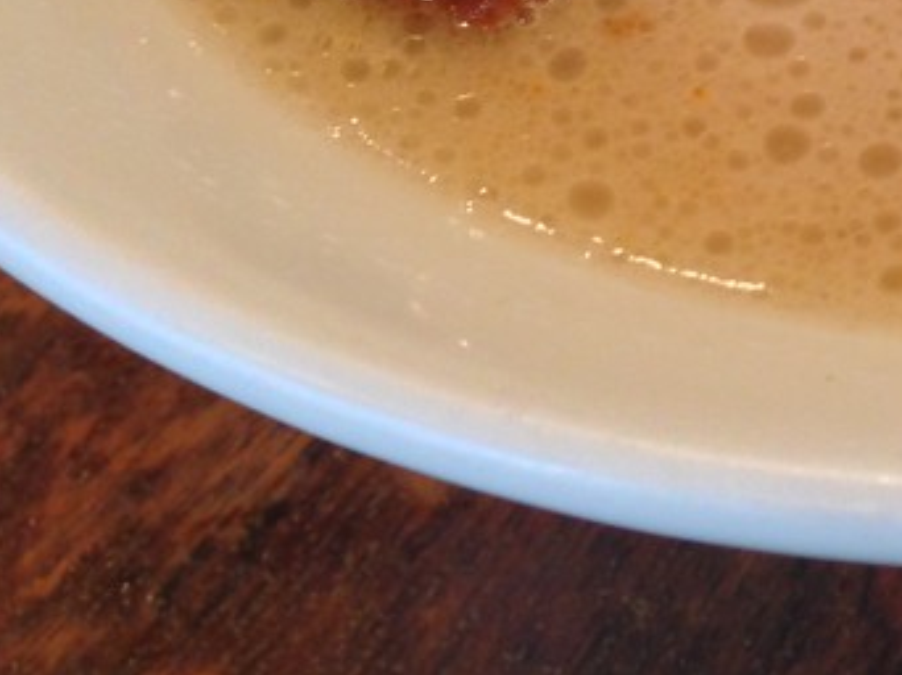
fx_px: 2942
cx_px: 1018
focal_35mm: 113
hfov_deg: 16.8
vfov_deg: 12.3
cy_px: -440
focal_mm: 4.12
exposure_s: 1/20
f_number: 2.4
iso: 64
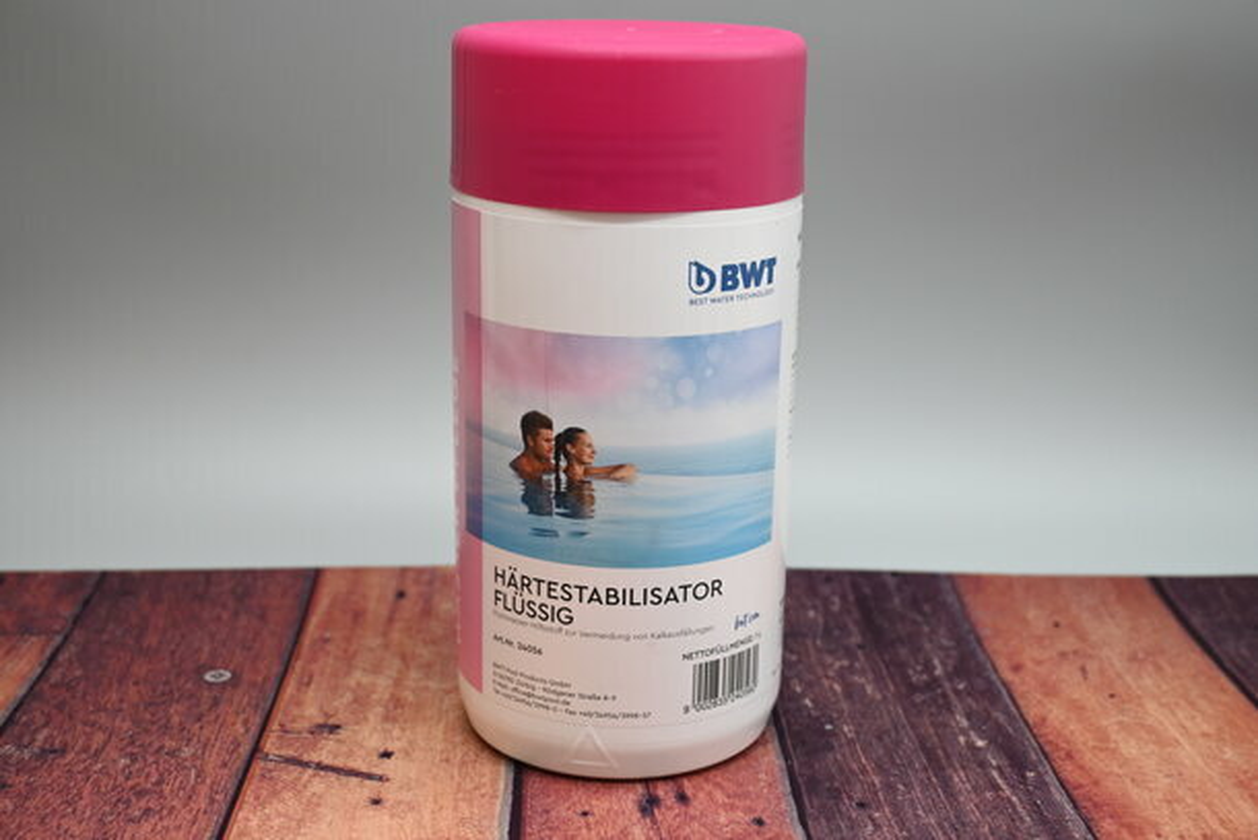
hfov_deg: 42.9
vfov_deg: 29.4
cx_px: 629
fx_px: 1599
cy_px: 420
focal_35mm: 46
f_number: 4.8
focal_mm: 30.5
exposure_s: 1/50
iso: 560
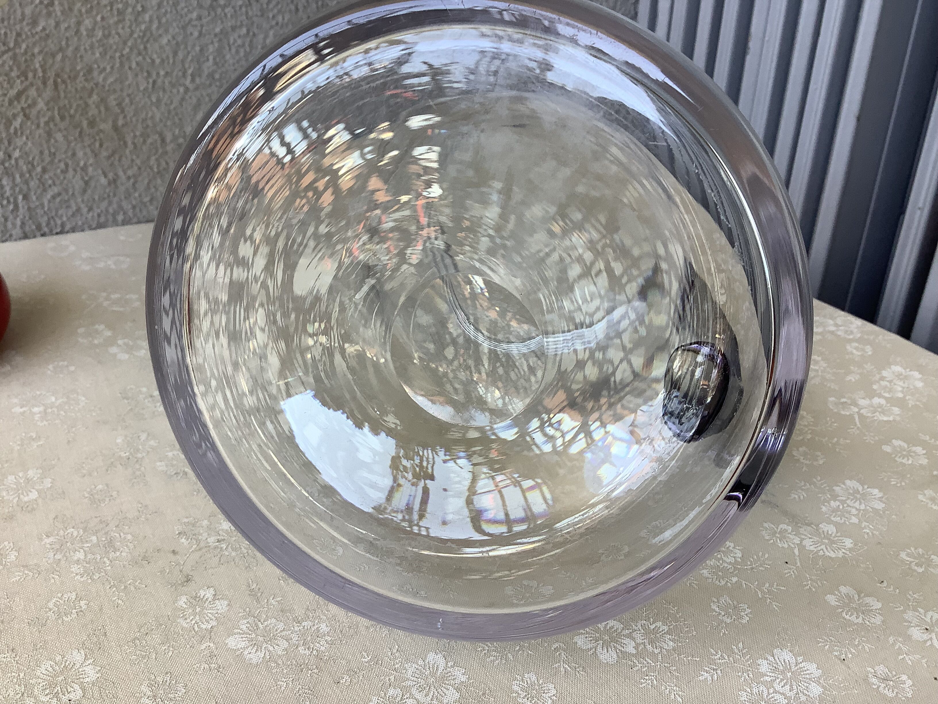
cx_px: 469
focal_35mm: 31
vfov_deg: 45.4
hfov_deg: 58.4
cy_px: 352
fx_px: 840
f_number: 2.4
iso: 50
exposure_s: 1/60
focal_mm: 3.3
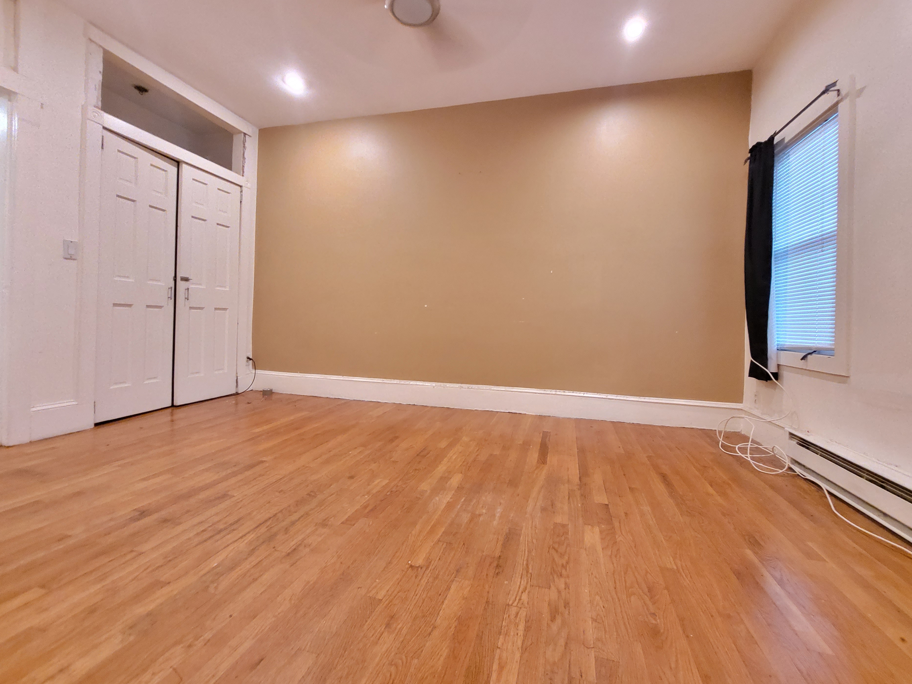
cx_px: 455
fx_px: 369
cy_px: 325
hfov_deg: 102.1
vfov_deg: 85.6
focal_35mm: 14
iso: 1000
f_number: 2.2
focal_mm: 1.74
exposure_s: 1/24
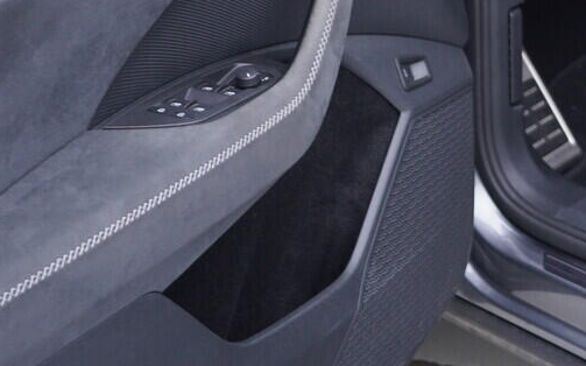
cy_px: -184
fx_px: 1676
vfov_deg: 11.9
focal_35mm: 105
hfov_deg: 19.0
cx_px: 657
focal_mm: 24
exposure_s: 1/40
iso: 160
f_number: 2.8
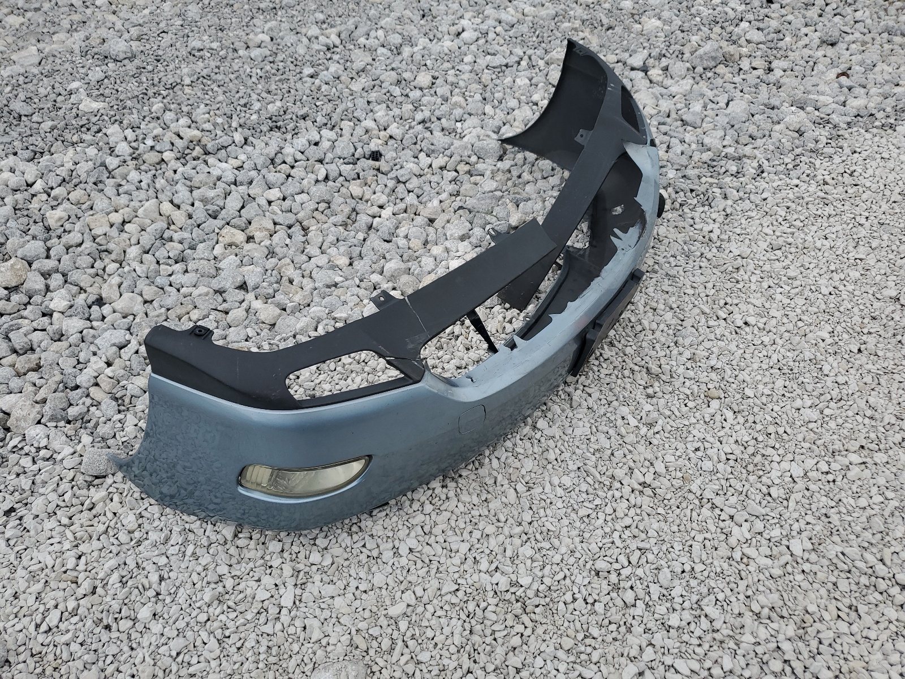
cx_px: 452
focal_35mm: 26
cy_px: 340
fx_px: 680
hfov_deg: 67.3
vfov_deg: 53.1
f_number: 1.5
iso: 50
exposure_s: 1/3333
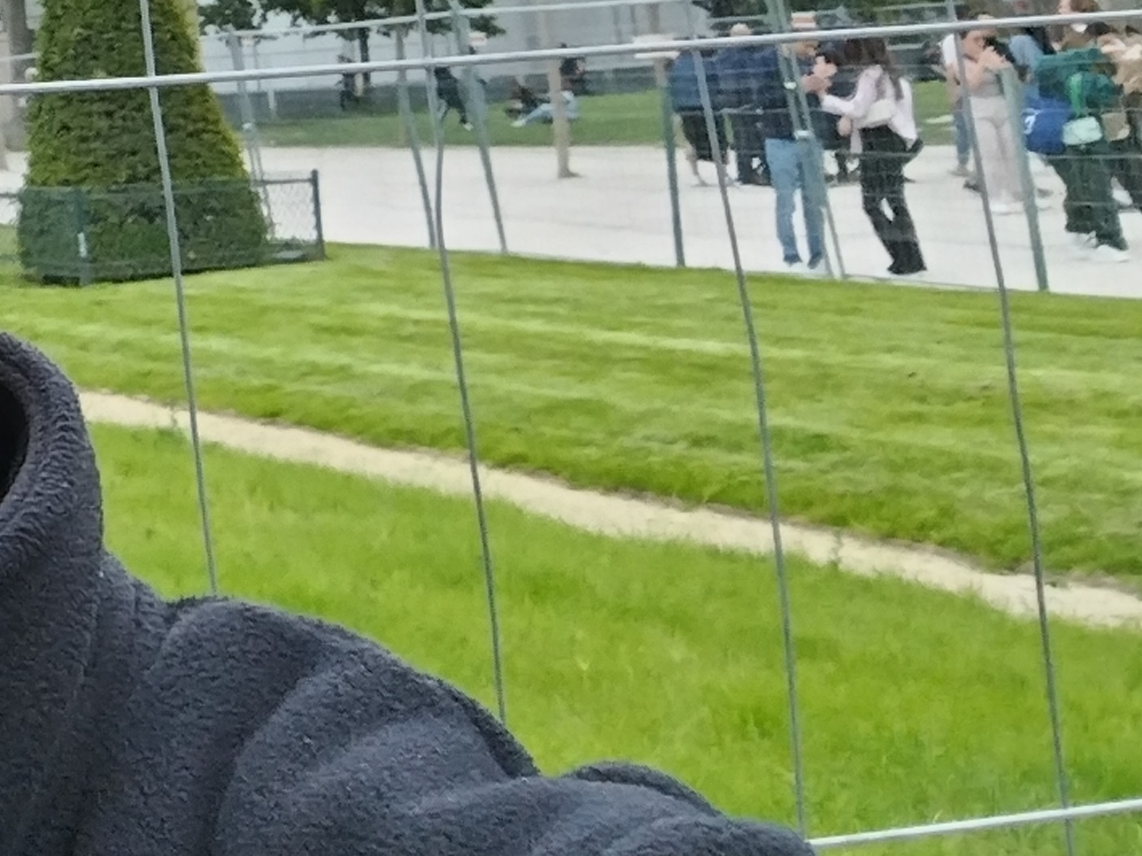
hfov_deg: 20.5
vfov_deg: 17.5
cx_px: -673
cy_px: -306
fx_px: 2573
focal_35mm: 78
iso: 100
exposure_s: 1/231
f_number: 2.45
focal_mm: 3.25
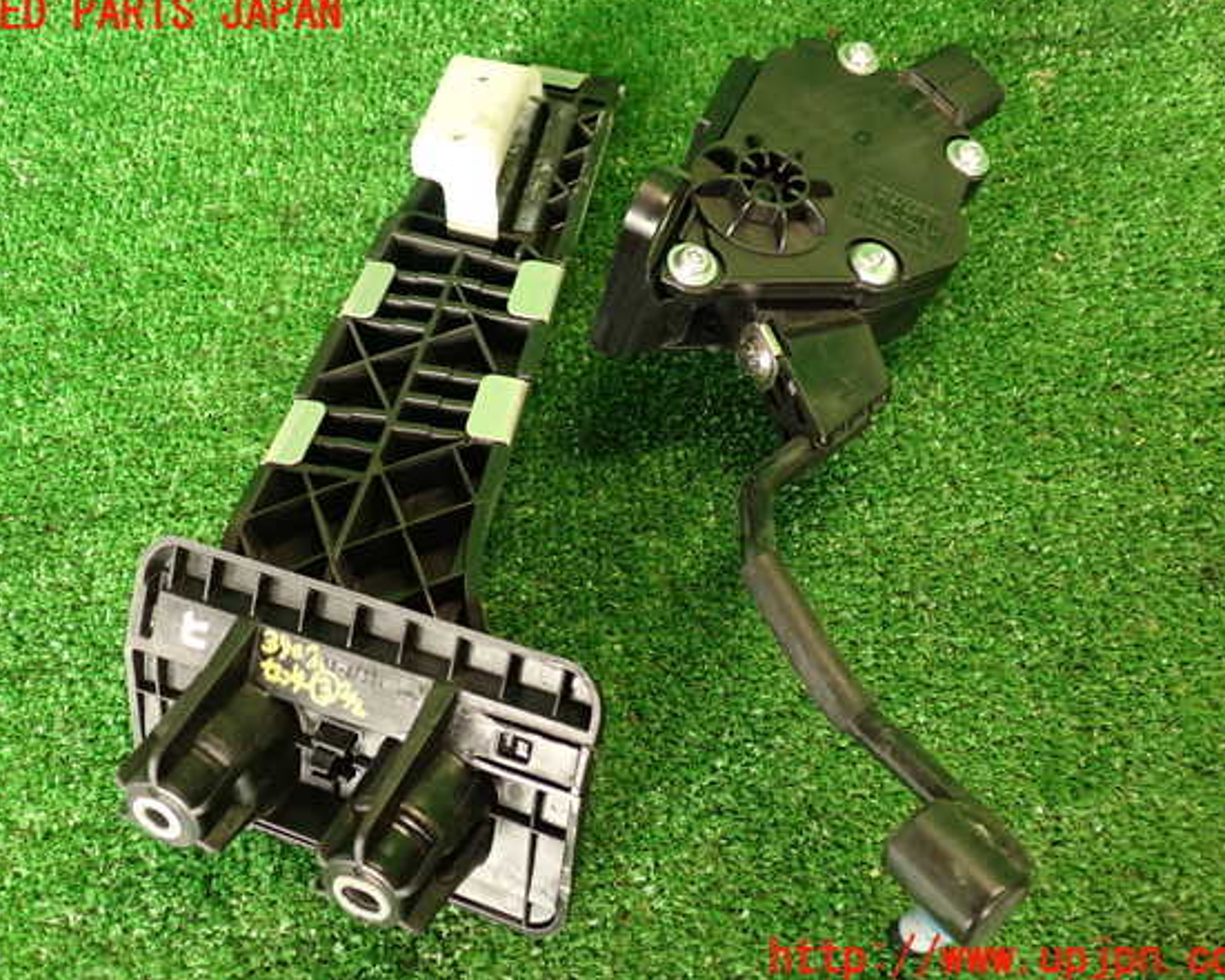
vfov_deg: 43.4
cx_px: 605
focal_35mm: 34
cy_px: 487
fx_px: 1233
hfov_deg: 52.8
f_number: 2.4
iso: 250
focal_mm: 5.79
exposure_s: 1/30
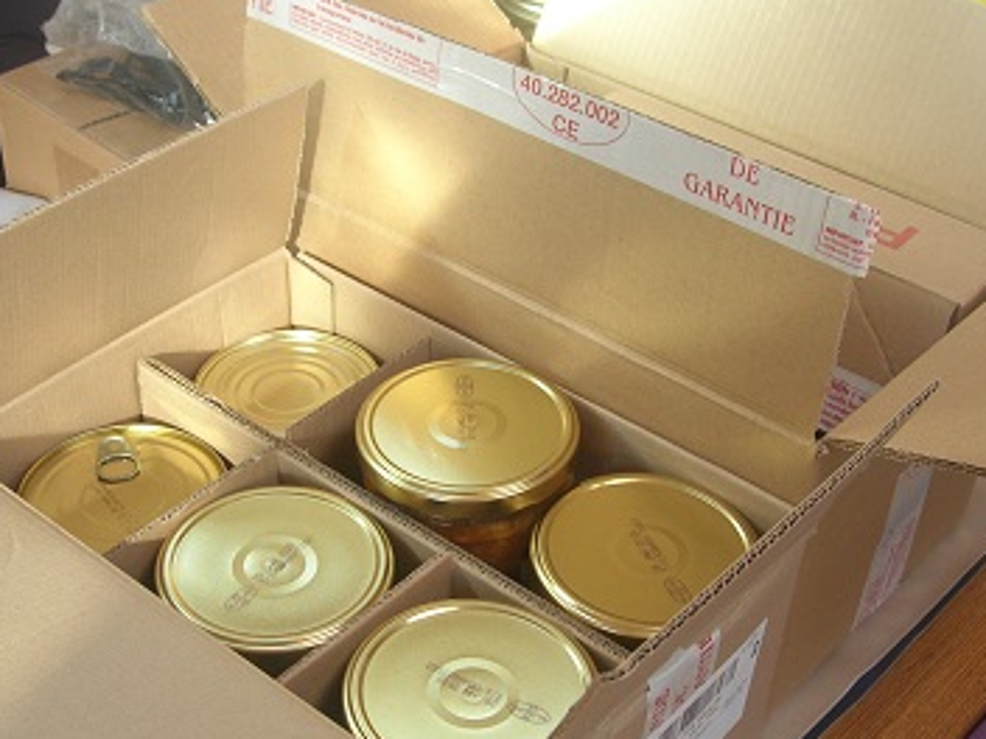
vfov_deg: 27.0
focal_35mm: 54
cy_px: 424
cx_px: 513
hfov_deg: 35.5
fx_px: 1538
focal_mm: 7.8
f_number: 2.8
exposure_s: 1/42.8
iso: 64
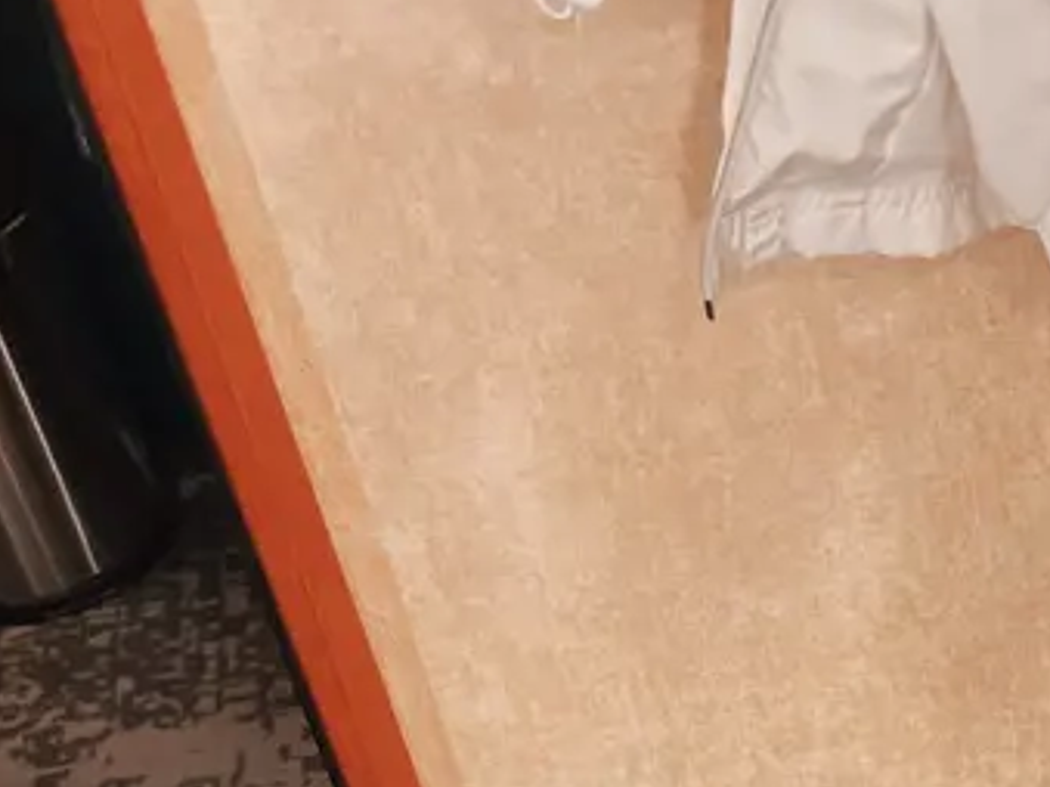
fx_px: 2790
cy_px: 1196
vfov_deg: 14.9
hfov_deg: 18.1
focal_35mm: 92
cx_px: 1738
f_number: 1.5
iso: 400
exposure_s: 1/40
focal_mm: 5.7
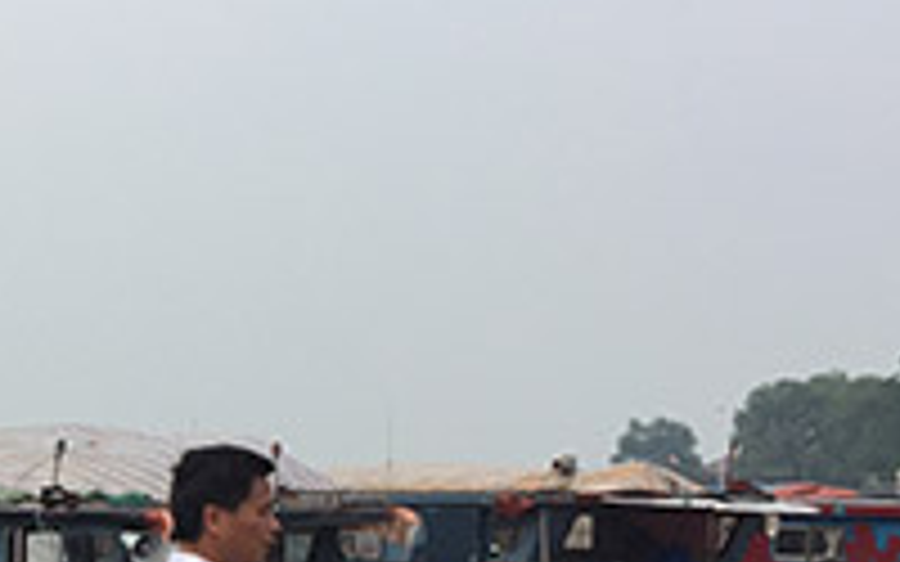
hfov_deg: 21.0
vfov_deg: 13.8
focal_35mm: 92
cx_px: -180
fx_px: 2257
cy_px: 674
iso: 32
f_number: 2.2
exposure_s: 1/2326
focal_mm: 4.15
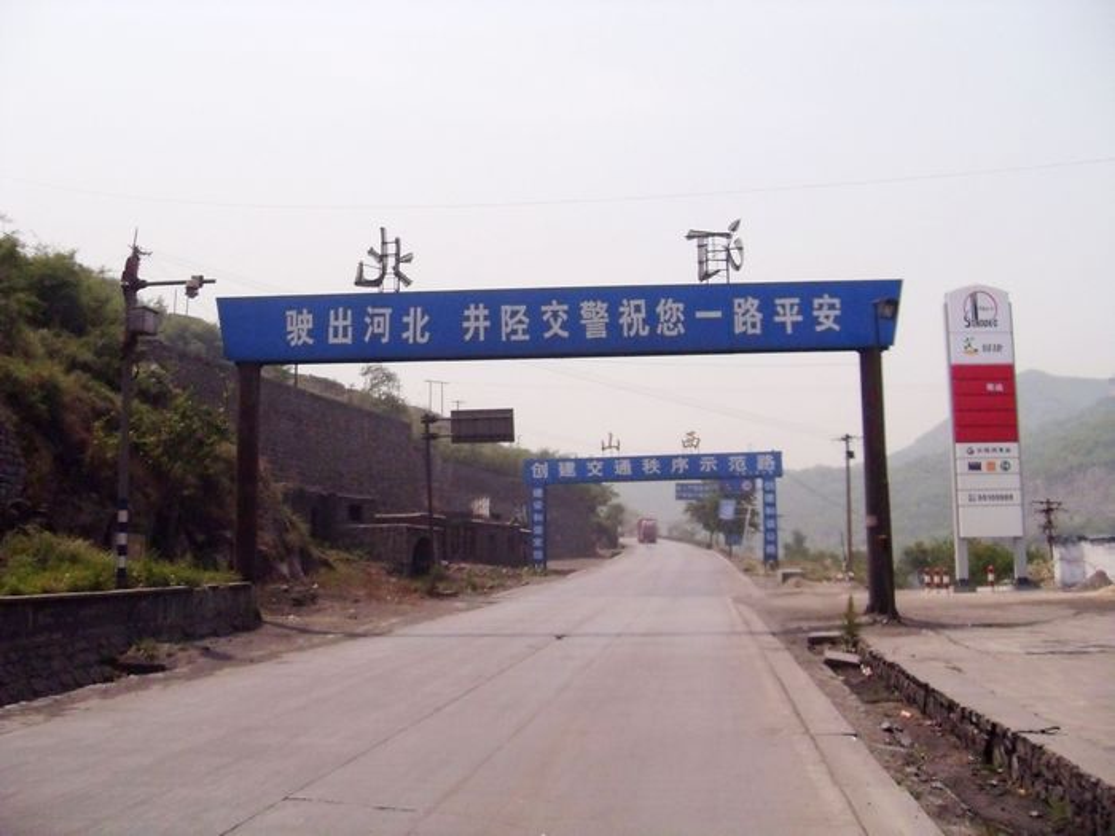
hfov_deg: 50.1
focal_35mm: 37
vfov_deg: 38.7
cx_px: 558
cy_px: 418
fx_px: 1192
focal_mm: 6.3
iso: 400
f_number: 7
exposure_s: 1/1500
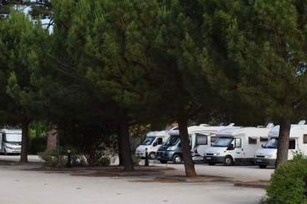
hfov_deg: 23.4
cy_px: 132
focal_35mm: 86
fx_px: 733
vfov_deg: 15.9
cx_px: 227
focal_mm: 26
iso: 100
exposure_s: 1/200
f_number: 7.1
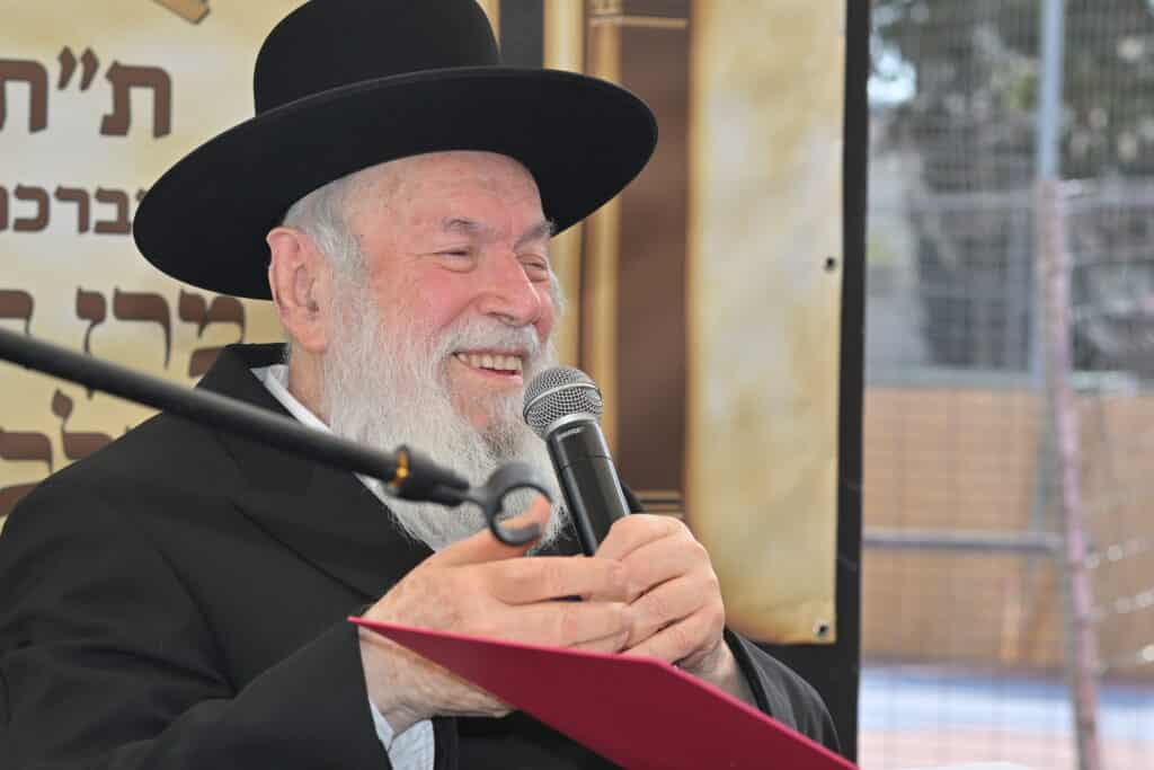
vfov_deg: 10.8
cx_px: 577
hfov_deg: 16.1
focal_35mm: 127
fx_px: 4071
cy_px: 385
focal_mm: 85
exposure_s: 1/160
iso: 100
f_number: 6.3
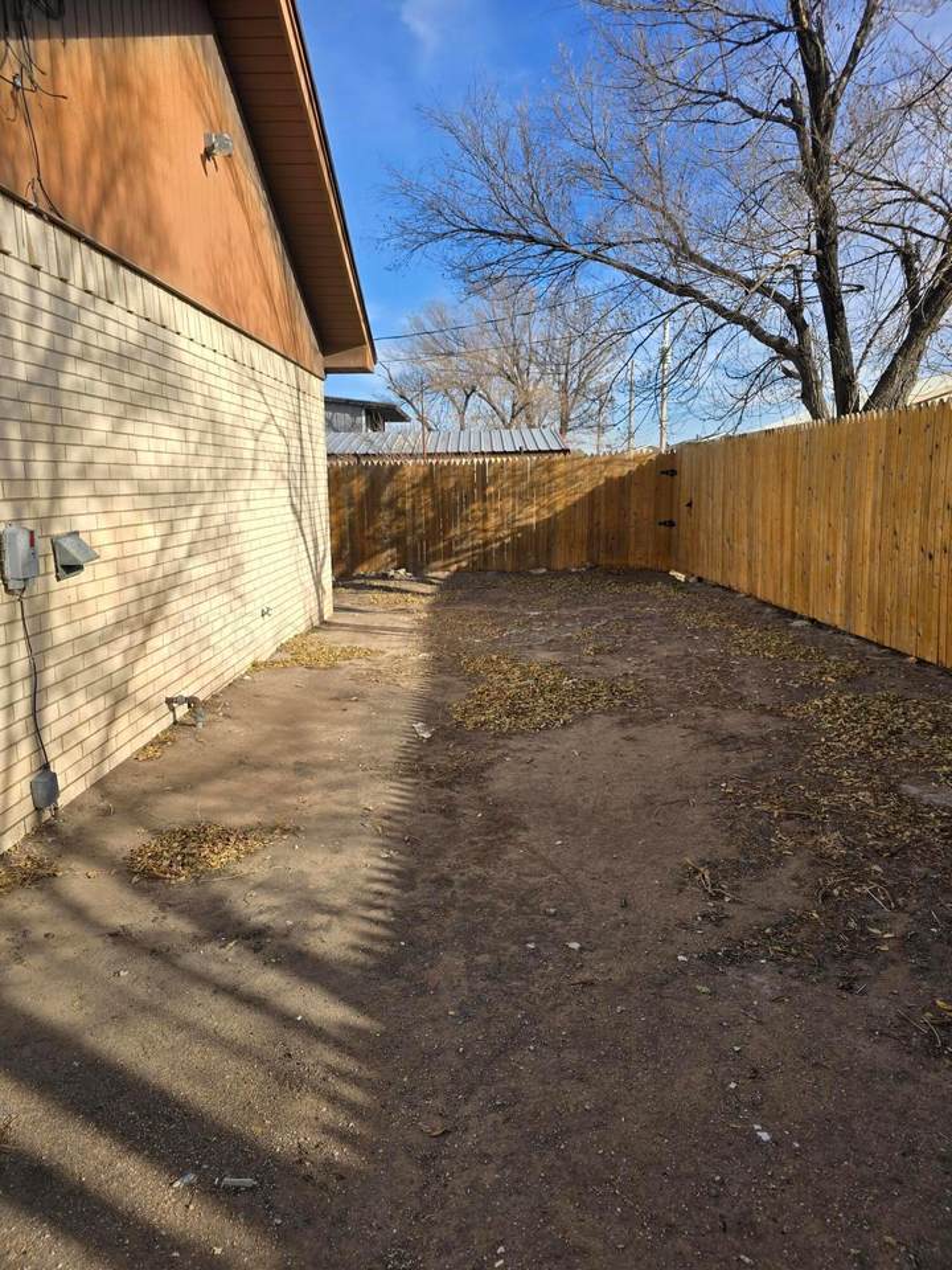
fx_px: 843
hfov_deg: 58.9
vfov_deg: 73.9
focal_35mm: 23
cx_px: 476
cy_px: 635
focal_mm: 6.3
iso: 12
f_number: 1.7
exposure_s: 1/575
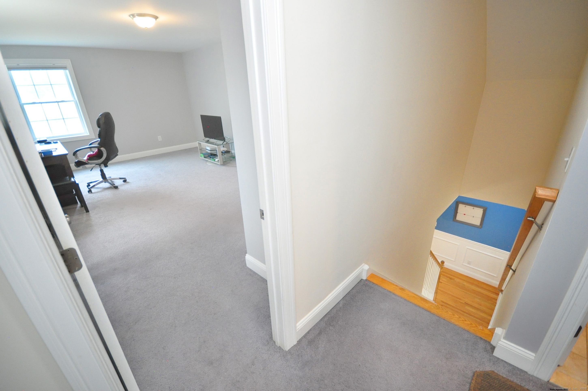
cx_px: 294
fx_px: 245
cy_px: 196
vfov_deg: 77.2
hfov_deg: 100.5
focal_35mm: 15
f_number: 4
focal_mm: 10
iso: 1600
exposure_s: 1/60
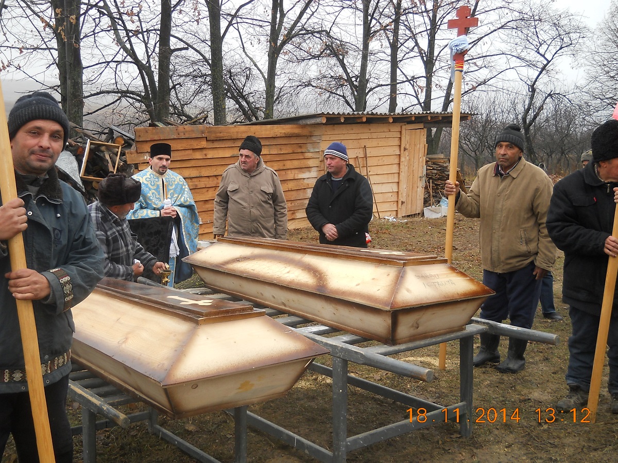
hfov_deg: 45.8
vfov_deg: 35.1
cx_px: 309
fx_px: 732
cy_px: 232
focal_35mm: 41
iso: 80
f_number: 3.1
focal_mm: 6.72
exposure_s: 1/100
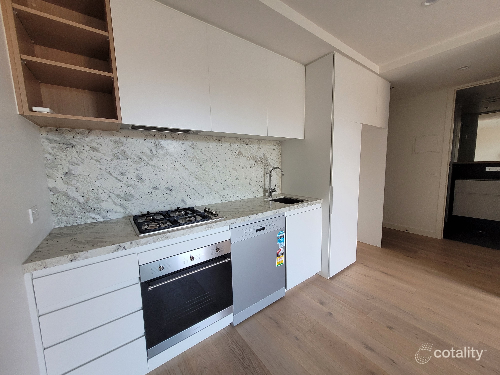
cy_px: 188
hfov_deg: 106.2
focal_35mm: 13
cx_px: 250
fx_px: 188
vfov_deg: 89.9
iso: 160
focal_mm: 1.74
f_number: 2.2
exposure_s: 1/50
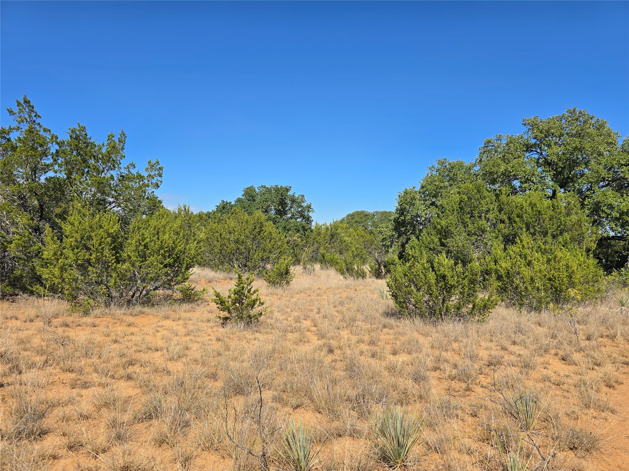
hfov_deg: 73.9
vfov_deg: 58.9
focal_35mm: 23
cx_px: 314
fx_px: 418
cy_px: 236
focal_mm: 6.3
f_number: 1.7
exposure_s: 1/955
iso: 12
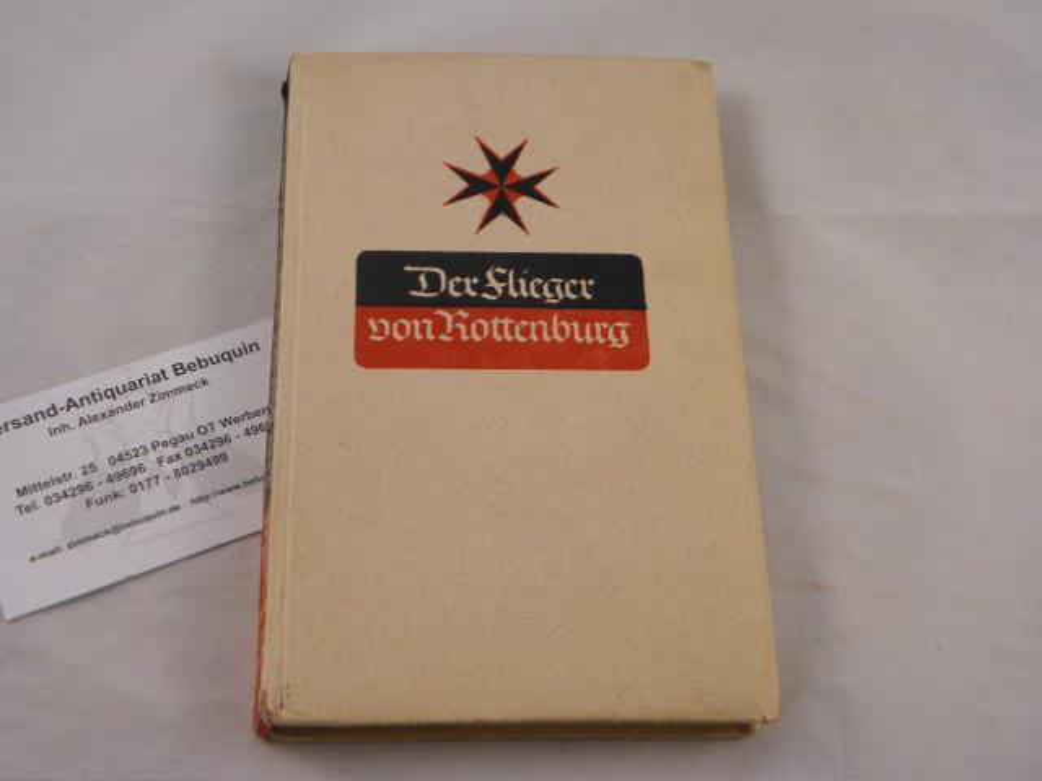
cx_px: 521
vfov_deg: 27.0
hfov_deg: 35.5
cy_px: 390
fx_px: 1625
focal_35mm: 54
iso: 100
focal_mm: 9.7
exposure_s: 1/60
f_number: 4.1
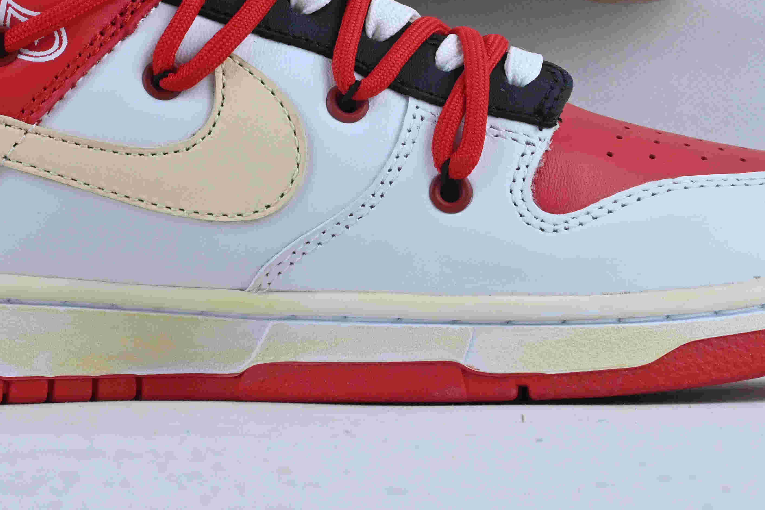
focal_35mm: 98
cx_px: 247
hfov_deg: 20.7
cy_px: 149
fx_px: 2082
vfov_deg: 13.9
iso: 1000
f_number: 10
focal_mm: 33
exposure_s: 1/160
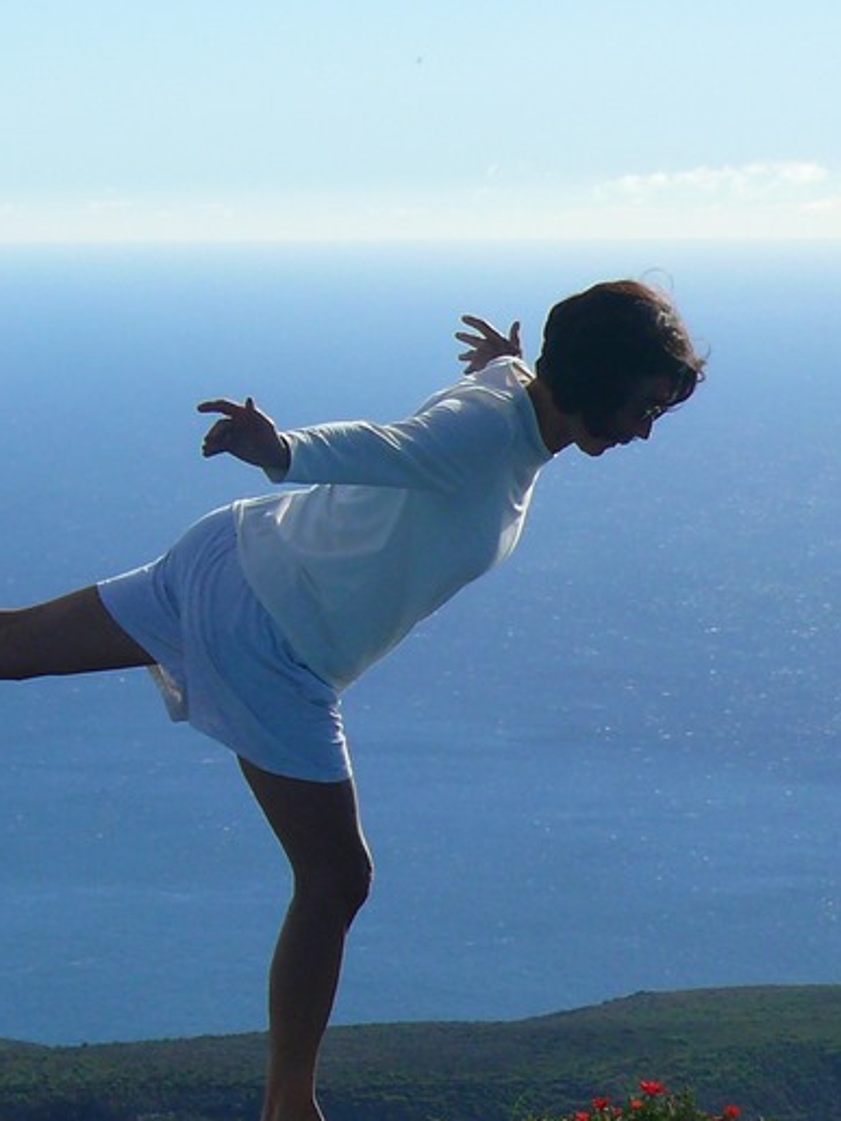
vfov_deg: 10.8
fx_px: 5928
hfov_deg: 8.1
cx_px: 274
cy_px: 604
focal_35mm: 183
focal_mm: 15
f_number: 5.6
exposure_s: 1/200
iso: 100
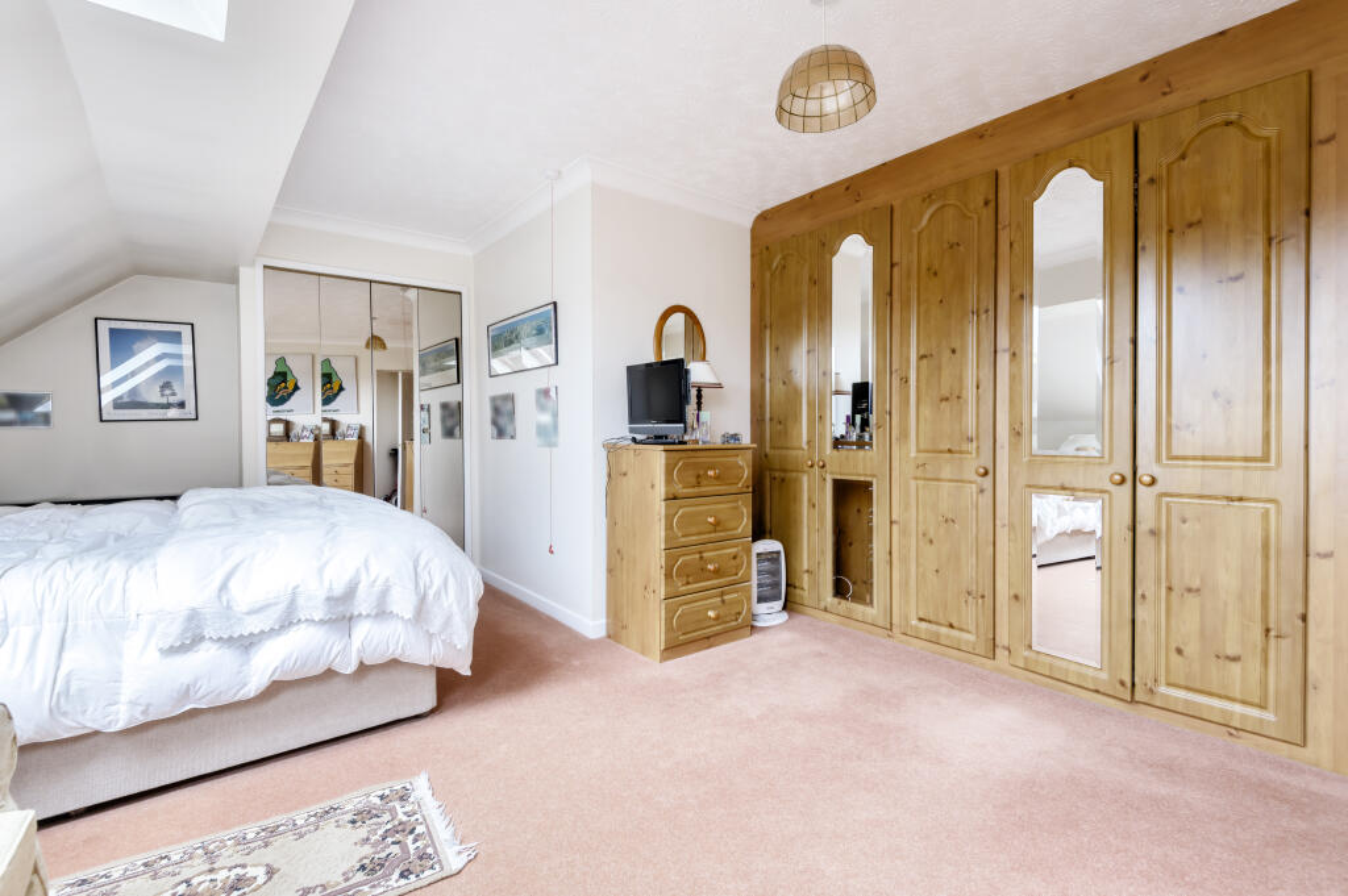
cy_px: 448
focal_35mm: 16
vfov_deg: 73.7
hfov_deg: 96.8
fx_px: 599
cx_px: 674
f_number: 9
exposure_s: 1/10
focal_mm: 16
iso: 250
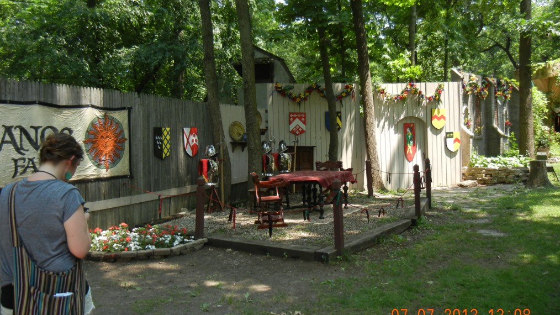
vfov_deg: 35.6
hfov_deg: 59.5
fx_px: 490
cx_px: 282
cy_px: 148
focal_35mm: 33
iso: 160
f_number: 3.5
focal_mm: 5.4
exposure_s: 1/219
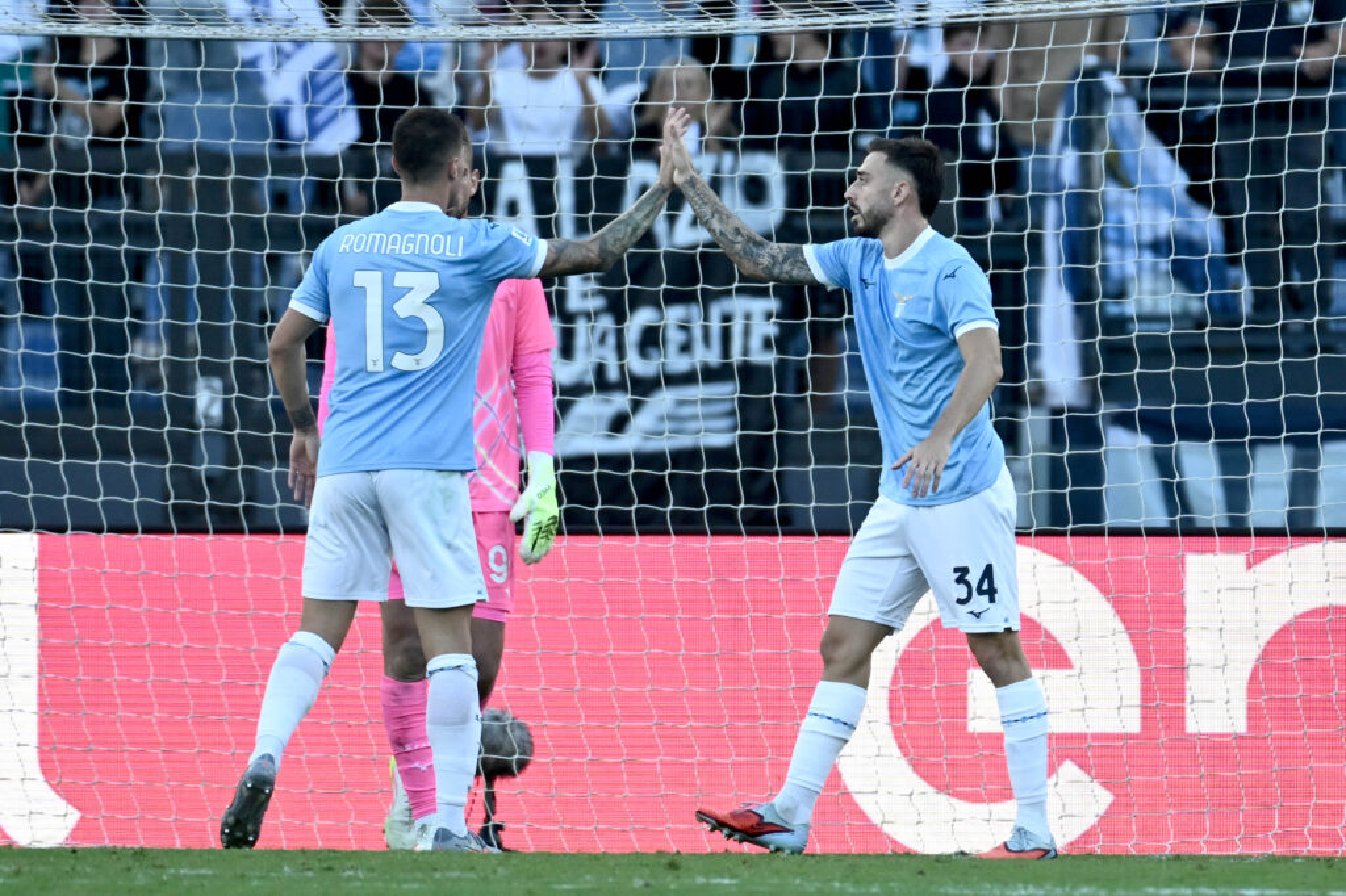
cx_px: 673
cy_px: 448
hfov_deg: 3.4
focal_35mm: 600
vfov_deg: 2.3
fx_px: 22425
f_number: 4.5
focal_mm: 400
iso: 1000
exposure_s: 1/1000
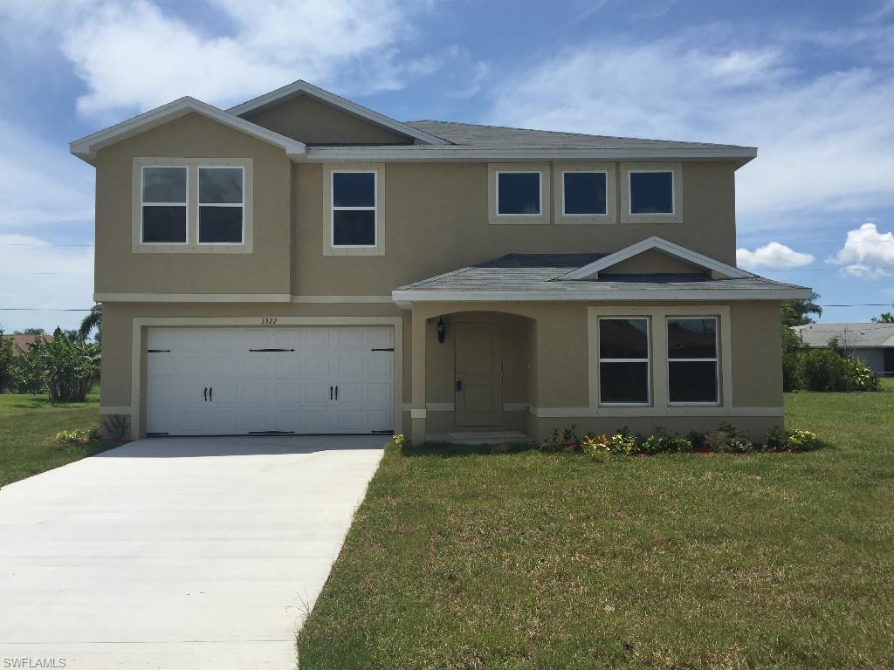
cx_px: 447
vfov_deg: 48.2
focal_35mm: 29
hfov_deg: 61.7
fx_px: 749
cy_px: 335
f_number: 2.2
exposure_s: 1/3968
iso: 32
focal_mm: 4.15
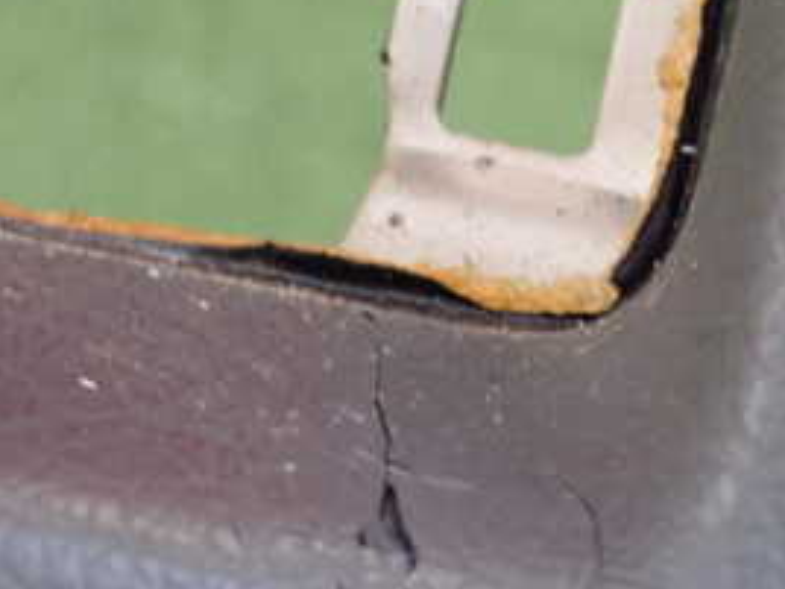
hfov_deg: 13.1
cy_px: 220
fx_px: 3402
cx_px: 685
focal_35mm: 150
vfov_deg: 9.9
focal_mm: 11.88
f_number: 3.8
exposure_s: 1/60
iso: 800
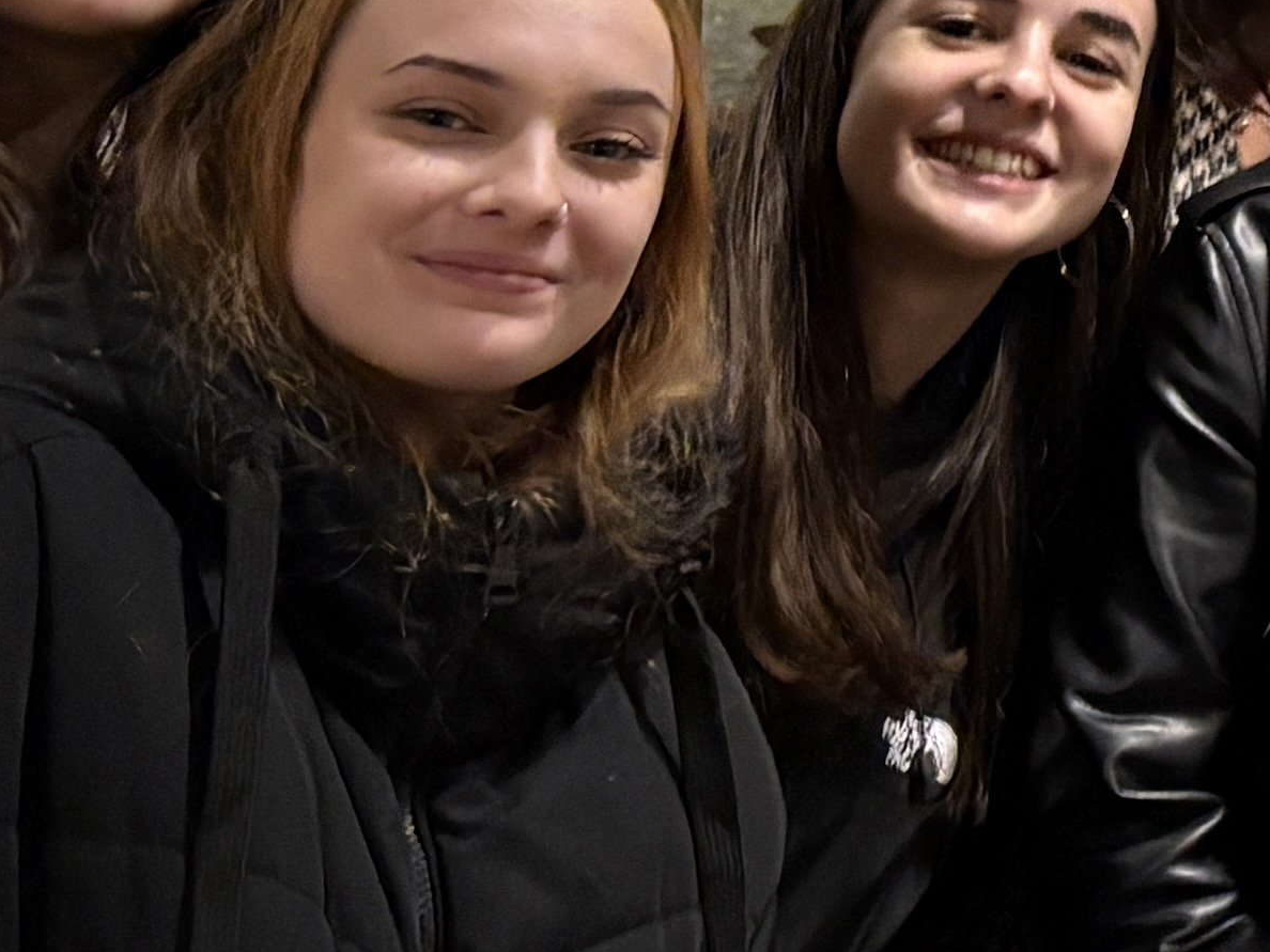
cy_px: -467
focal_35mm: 125
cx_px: 2929
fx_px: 4586
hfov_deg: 12.7
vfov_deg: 11.4
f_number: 1.6
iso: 320
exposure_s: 1/50
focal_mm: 5.96
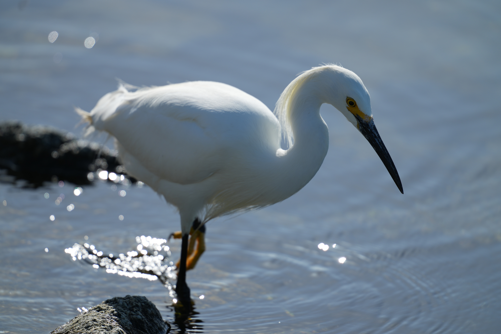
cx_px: 250
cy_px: 167
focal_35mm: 600
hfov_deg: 3.4
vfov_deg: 2.3
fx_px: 8349
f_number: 5.6
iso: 100
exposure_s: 1/500
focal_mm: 600
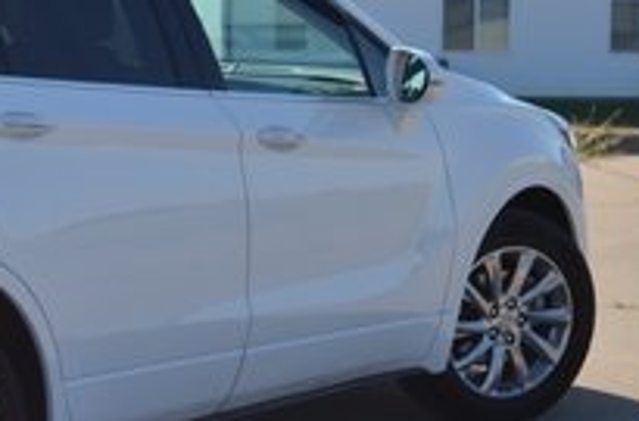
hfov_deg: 17.9
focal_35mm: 110
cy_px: 167
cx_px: -84
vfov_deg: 12.3
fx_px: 1945
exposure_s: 1/320
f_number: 9
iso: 100
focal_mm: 30
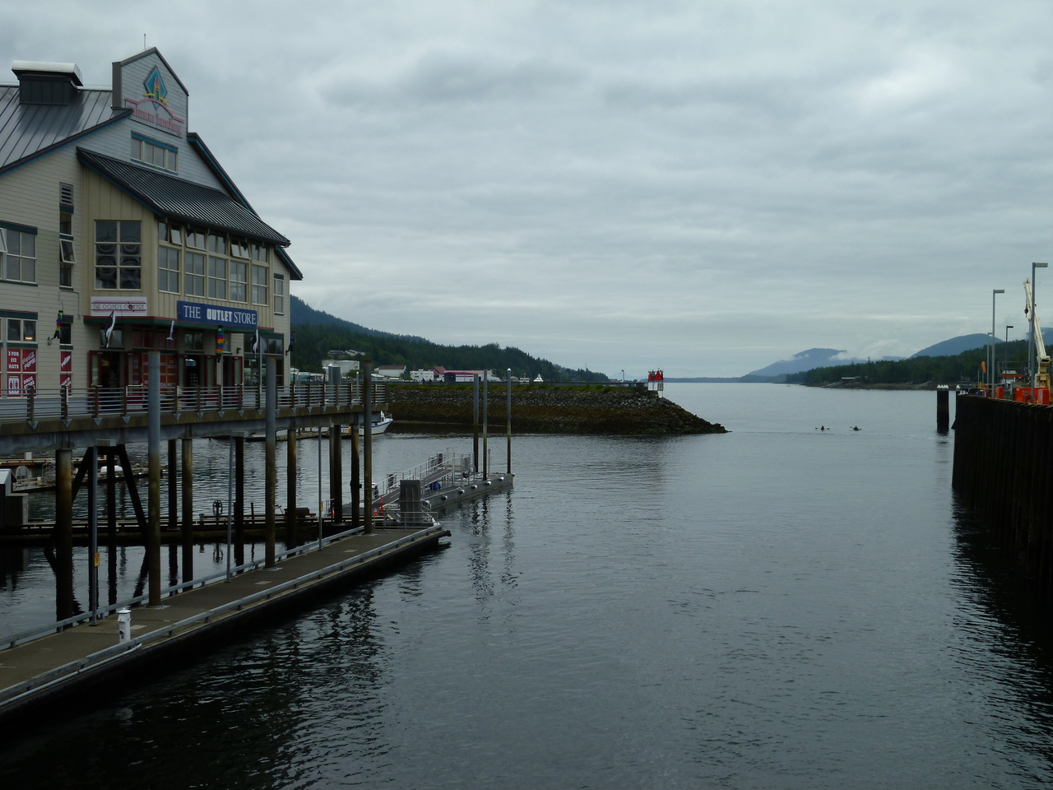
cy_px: 395
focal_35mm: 40
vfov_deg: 36.0
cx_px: 526
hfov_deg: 46.8
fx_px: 1217
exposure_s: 1/400
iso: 80
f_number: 4
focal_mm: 7.2
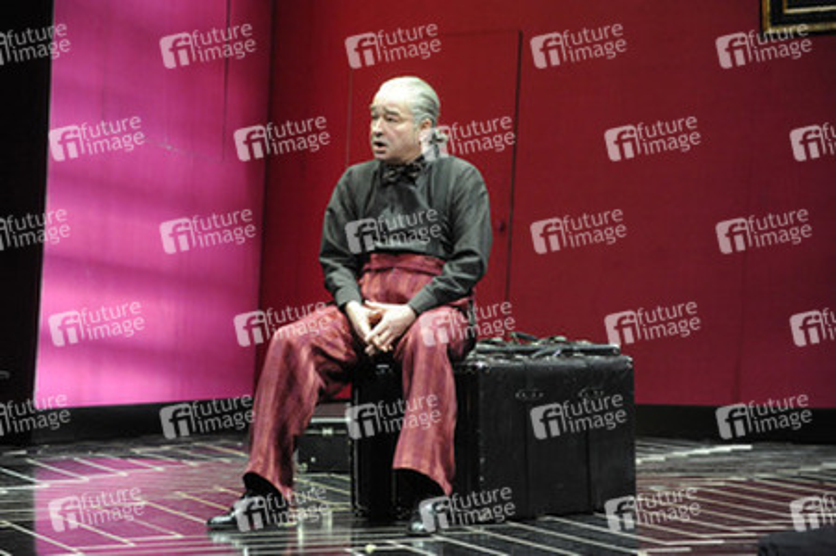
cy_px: 278
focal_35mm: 112
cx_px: 418
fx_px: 2599
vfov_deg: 12.2
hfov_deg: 18.3
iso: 6400
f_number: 5.6
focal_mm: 112
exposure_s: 1/100
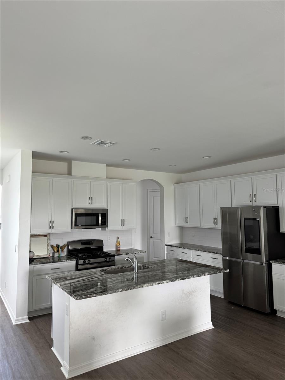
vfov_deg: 71.6
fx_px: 263
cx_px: 142
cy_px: 190
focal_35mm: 24
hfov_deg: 56.8
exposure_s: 1/78
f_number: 1.78
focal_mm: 6.76
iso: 200
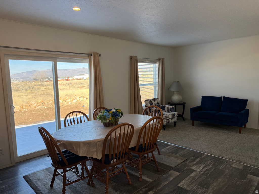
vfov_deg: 56.8
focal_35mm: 24
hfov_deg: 71.6
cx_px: 130
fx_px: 180
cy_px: 97
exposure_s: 1/298
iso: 100
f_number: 1.78
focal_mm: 6.76
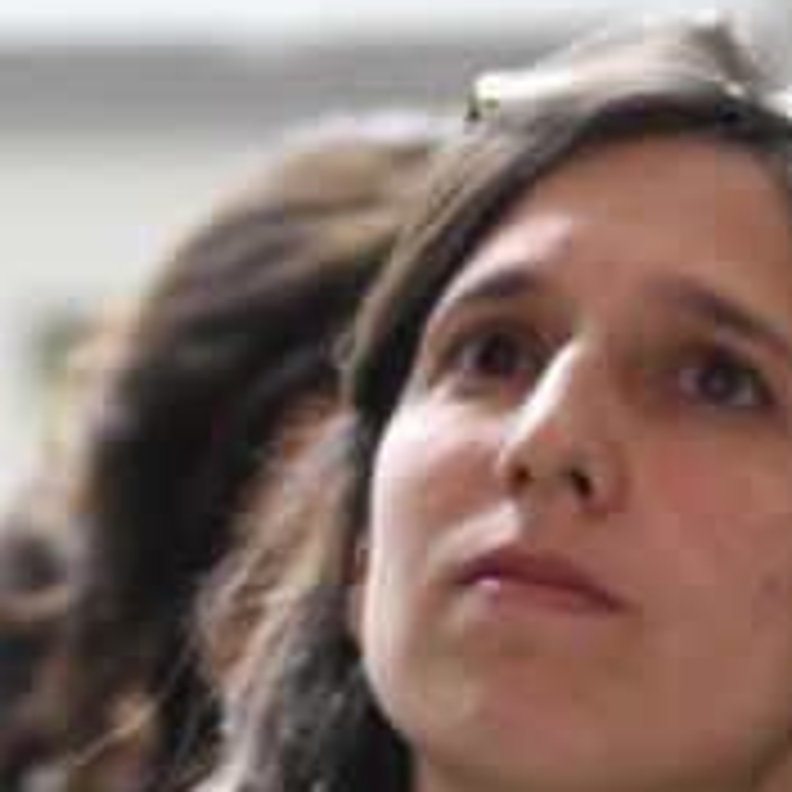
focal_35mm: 353
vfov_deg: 5.0
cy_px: 837
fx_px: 9138
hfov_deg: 5.0
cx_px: 698
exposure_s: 1/100
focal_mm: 70
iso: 5000
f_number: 2.8
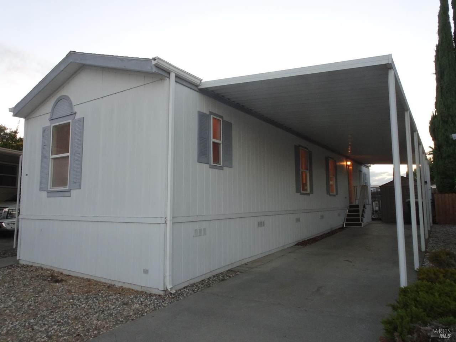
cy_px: 171
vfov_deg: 56.8
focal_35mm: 24
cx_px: 228
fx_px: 316
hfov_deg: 71.6
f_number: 3.5
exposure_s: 1/30
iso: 160
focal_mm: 4.1
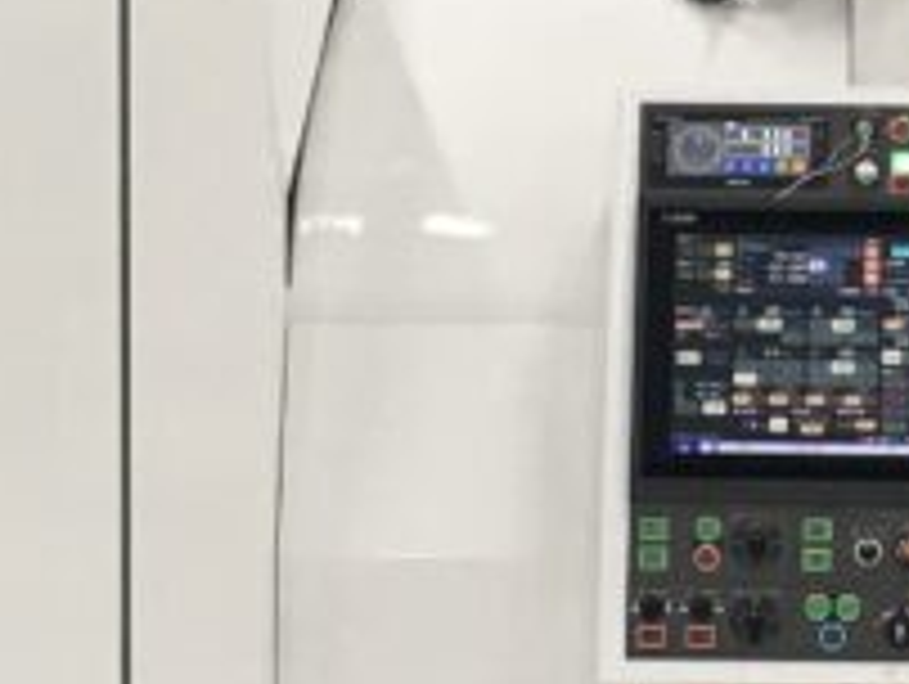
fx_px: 3865
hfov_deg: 13.2
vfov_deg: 10.1
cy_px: 328
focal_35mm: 147
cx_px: 976
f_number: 2.2
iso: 40
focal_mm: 4.15
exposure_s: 1/30
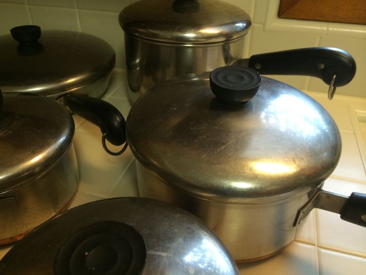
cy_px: 138
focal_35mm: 30
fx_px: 317
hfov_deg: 60.0
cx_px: 183
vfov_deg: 46.8
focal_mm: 4.12
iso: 160
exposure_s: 1/30
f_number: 2.2
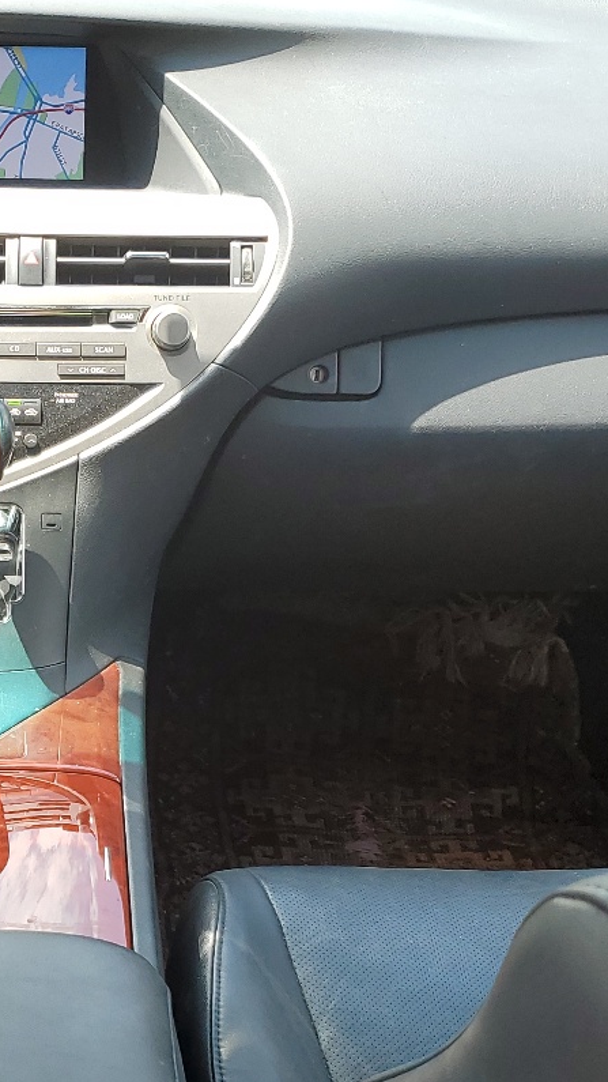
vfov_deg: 35.8
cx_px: -30
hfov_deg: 20.3
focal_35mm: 57
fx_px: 1634
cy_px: 803
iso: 50
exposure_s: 1/333
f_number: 1.5
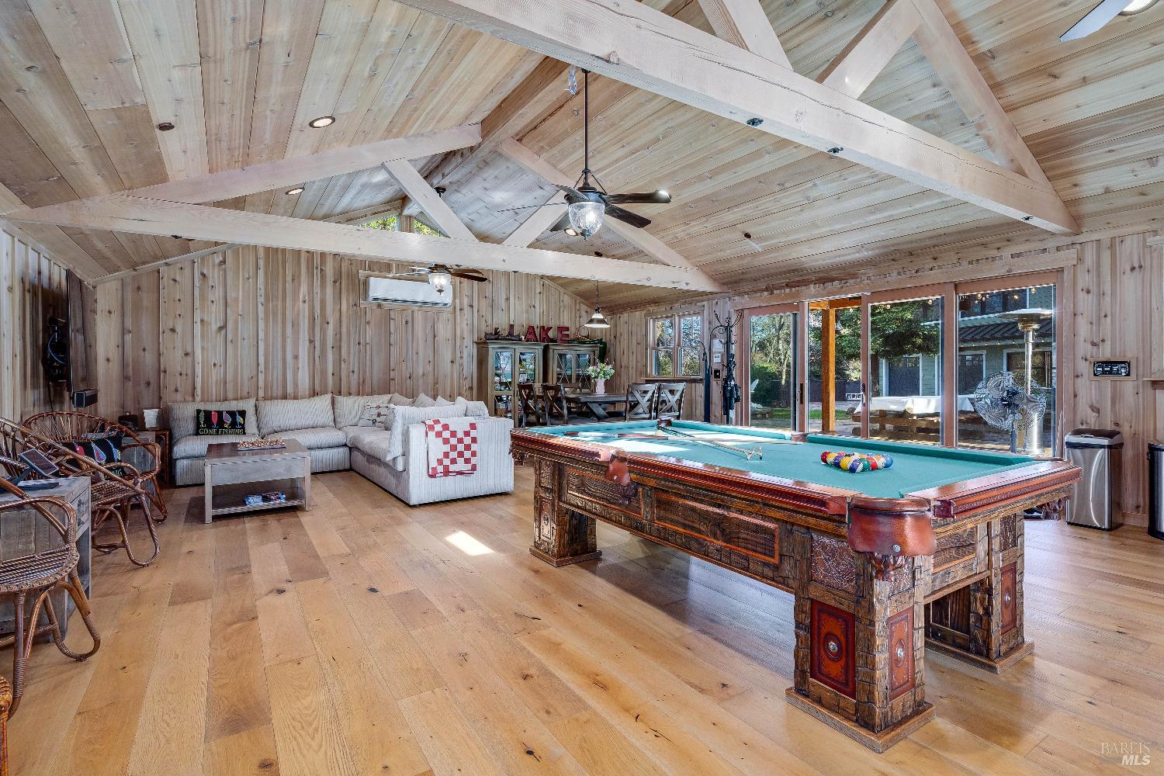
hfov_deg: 93.3
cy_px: 388
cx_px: 582
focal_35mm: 17
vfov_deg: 70.4
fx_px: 550
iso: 320
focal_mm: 17
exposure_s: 1/125
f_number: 11
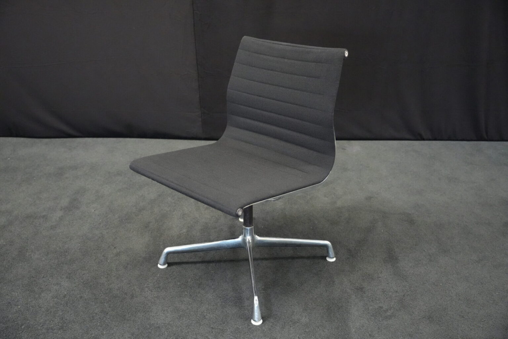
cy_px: 170
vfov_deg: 40.0
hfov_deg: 57.2
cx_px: 254
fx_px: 466
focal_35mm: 33
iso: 12800
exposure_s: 1/125
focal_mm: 33
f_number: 4
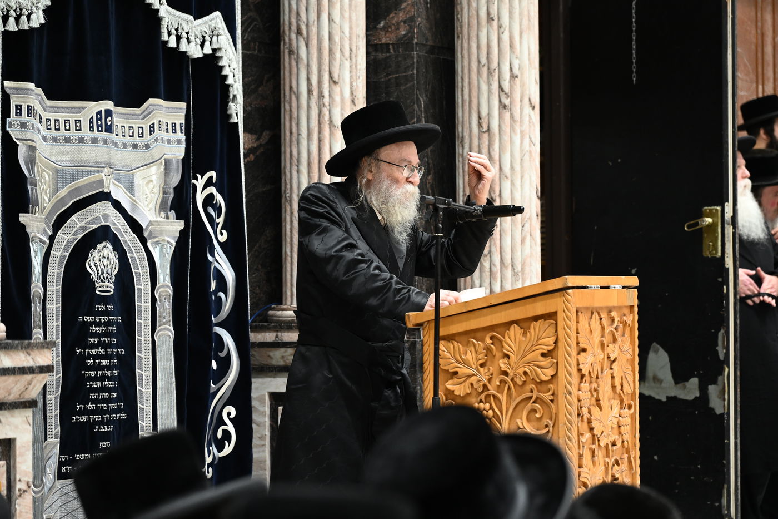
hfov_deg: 17.1
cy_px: 260
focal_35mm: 120
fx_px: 2593
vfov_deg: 11.4
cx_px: 389
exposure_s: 1/100
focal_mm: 120
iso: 2500
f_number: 4.5
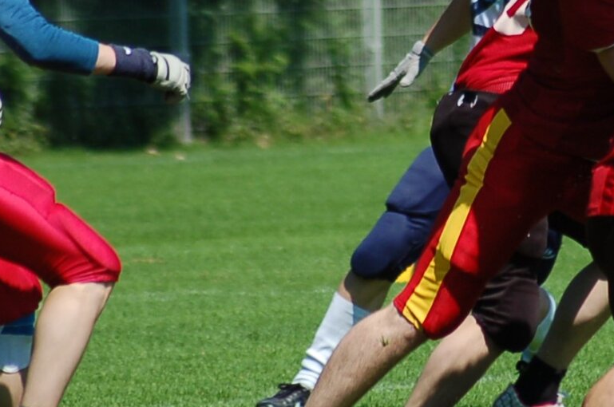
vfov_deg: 1.5
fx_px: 16073
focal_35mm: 944
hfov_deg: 2.2
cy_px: 121
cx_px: 546
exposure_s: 1/1000
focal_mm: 220
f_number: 5.3
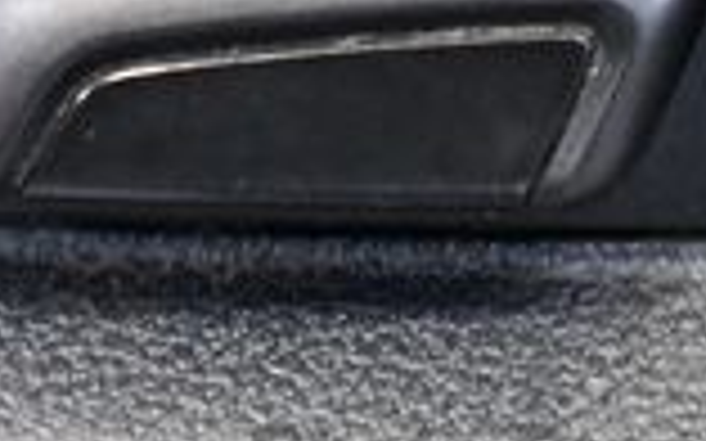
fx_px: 7674
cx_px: 202
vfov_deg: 3.3
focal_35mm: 399
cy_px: -414
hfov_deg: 5.3
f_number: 5.3
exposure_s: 1/60
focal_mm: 48
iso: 4000
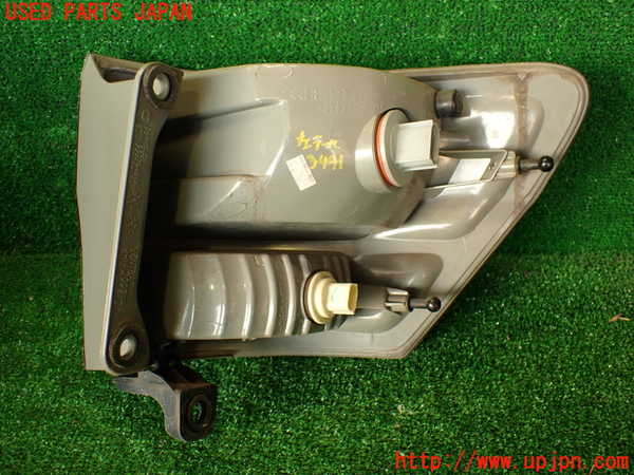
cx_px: 317
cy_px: 238
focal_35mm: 32
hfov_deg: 56.8
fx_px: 586
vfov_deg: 44.2
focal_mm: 5.79
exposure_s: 1/60
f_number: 2.4
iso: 200
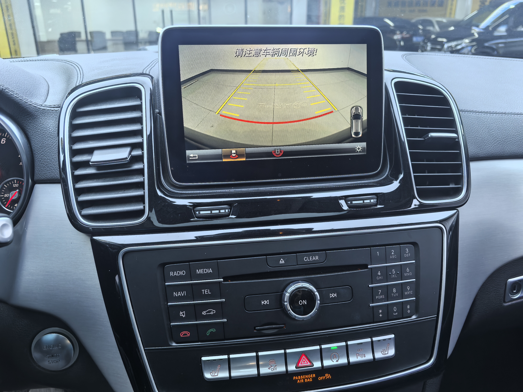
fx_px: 408
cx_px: 262
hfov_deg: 65.3
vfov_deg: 51.4
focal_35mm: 27
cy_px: 196
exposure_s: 1/100
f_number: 2
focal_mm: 6.35
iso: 160
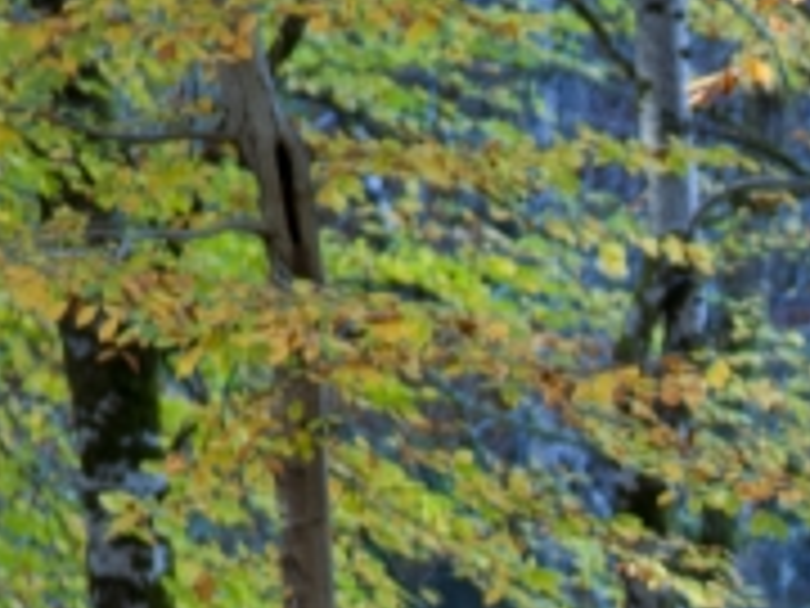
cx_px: 1318
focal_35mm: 574
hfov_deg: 3.4
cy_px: 1479
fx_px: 13431
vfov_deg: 2.6
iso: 250
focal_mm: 105
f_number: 6.3
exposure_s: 1/25
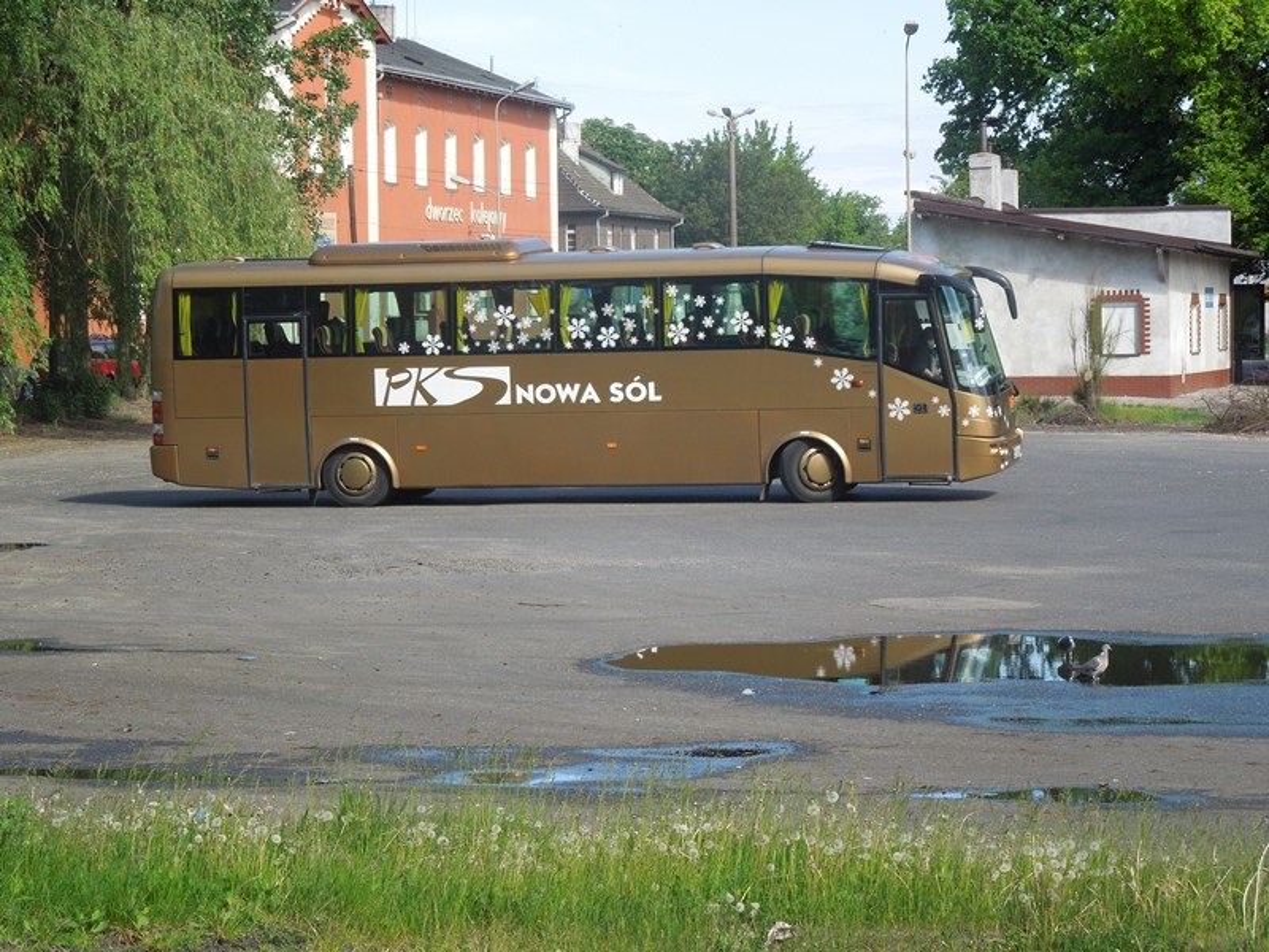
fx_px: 3886
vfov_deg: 14.0
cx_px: 634
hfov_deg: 18.5
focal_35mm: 106
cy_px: 476
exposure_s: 1/250
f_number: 4.7
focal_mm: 19.1
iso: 100
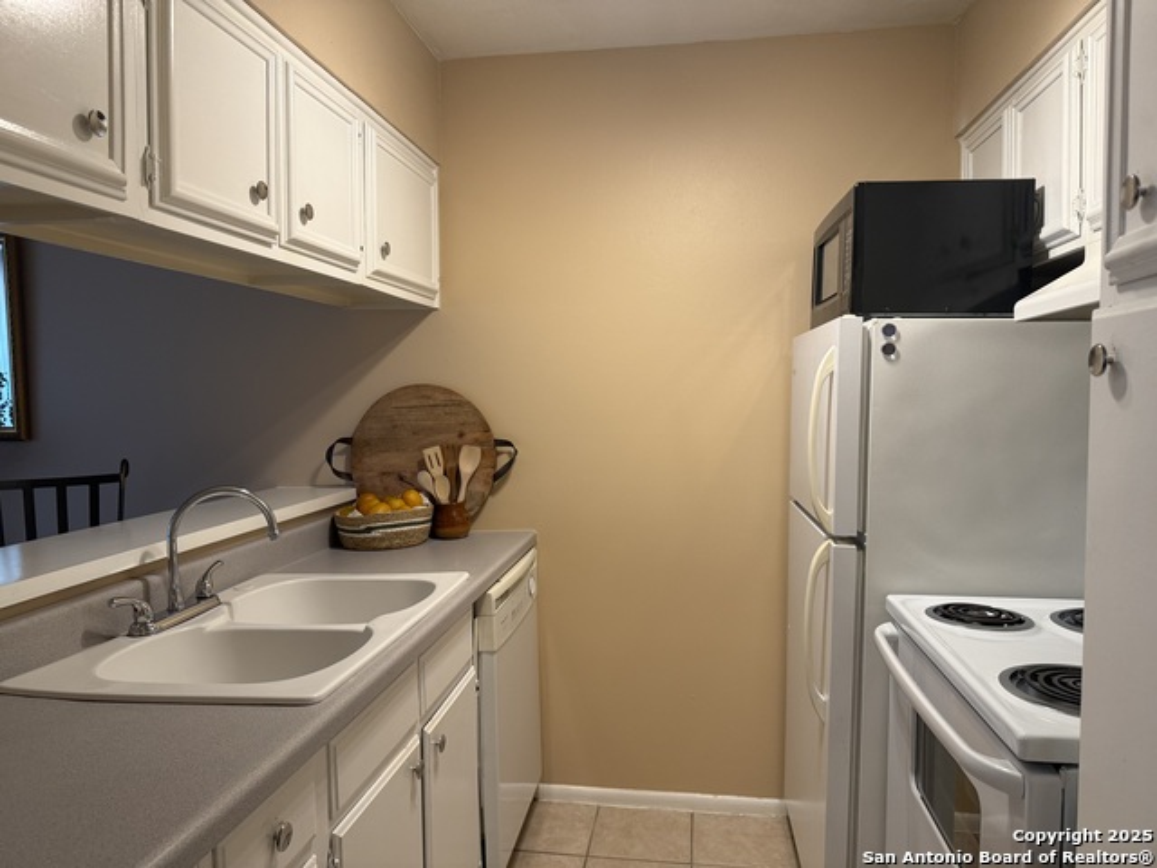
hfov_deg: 71.6
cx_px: 578
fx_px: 802
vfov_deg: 56.8
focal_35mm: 24
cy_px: 434
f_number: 1.78
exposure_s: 1/120
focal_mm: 6.76
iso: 200
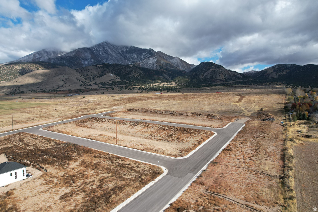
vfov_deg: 57.2
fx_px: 194
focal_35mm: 22
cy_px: 106
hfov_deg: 78.6
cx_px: 159
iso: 110
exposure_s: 1/2000
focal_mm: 8.38
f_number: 2.8
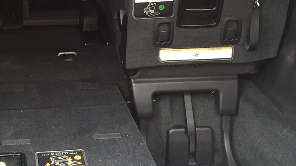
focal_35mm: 74
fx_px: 581
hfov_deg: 28.1
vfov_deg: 15.9
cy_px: -7
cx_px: 66
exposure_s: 1/30
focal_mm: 4.15
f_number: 2.2
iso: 80
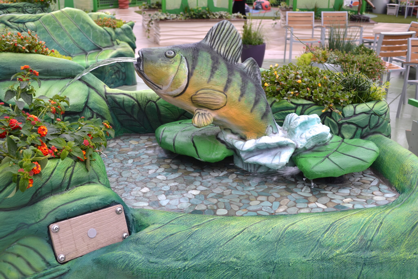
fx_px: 453
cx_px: 209
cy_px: 140
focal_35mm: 39
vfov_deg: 34.2
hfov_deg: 49.6
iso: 100
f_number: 5.6
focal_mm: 26
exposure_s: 1/125
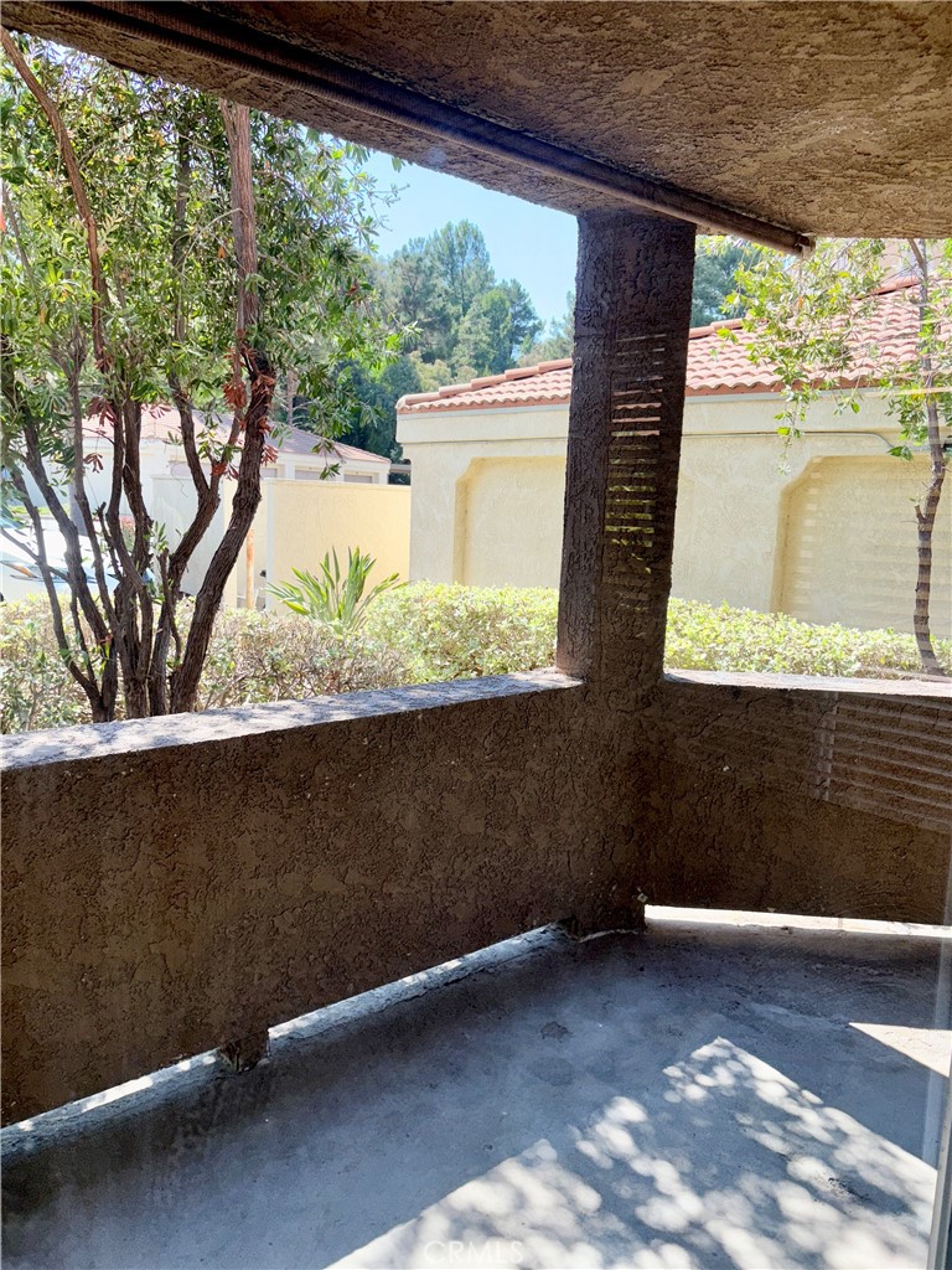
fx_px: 953
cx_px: 476
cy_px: 635
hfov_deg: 53.1
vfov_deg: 67.3
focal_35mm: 26
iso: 32
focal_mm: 5.96
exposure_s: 1/945
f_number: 1.6
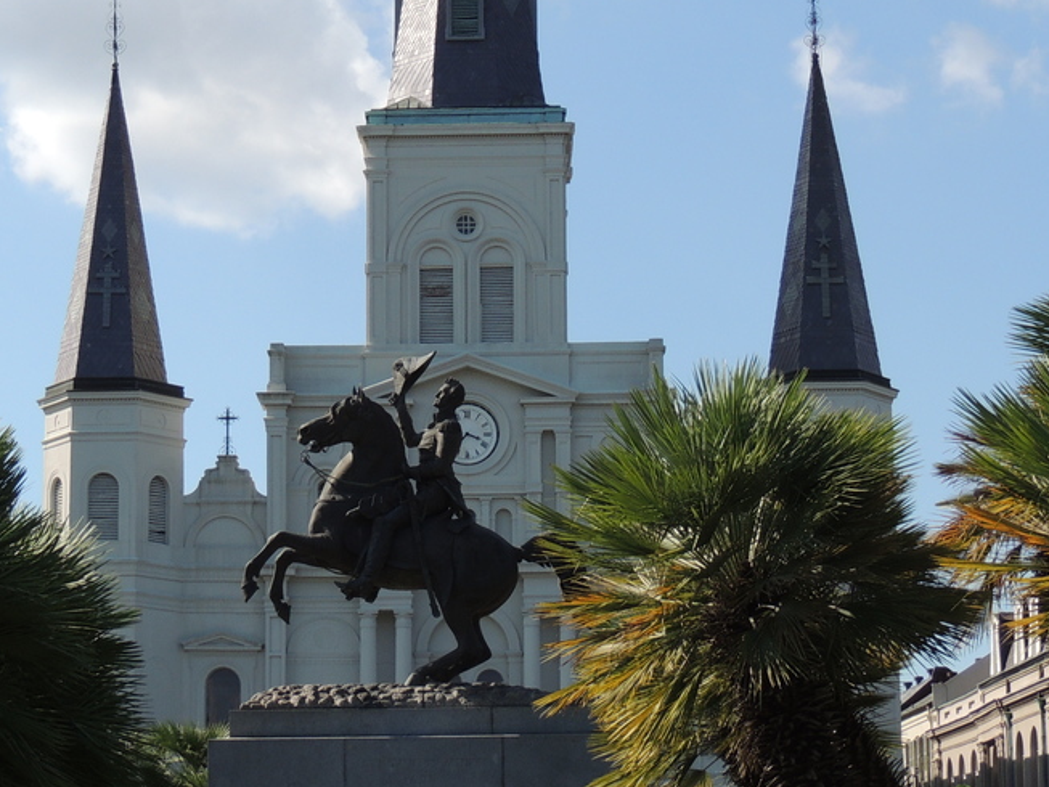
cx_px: 450
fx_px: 2970
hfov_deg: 20.0
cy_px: 352
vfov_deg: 15.1
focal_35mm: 98
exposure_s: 1/1000
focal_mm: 8.9
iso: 100
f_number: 3.6
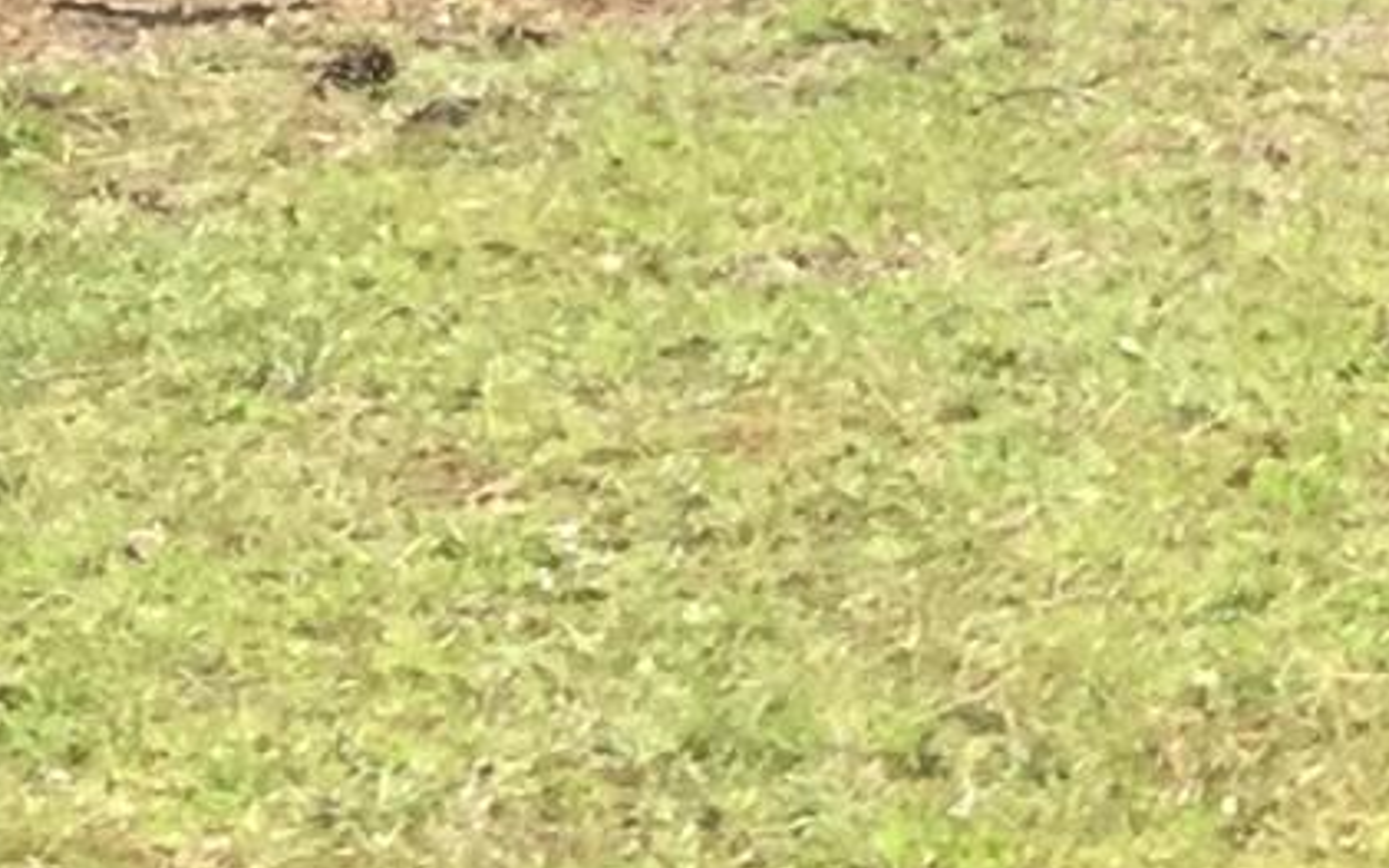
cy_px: -261
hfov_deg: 7.7
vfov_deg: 6.0
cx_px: 4761
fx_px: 8289
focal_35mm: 219
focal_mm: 4.15
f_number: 2.2
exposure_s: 1/638
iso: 32
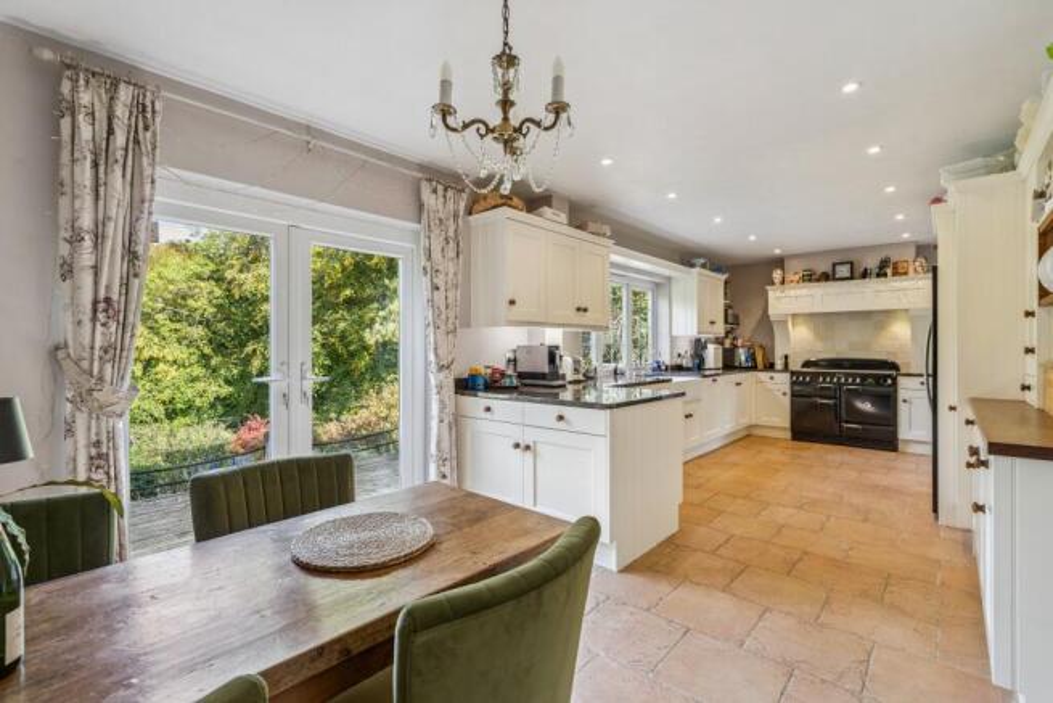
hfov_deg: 96.7
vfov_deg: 73.8
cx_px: 526
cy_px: 352
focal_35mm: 16
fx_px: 468
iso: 320
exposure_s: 1/15
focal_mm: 16
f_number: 7.1
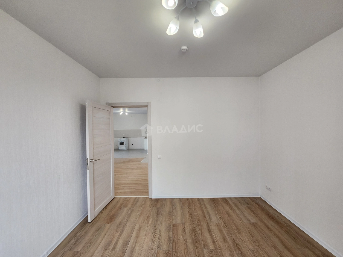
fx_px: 129
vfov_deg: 89.9
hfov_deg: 106.2
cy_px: 128
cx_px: 172
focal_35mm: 13
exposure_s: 1/50
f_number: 2.2
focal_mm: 1.74
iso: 80
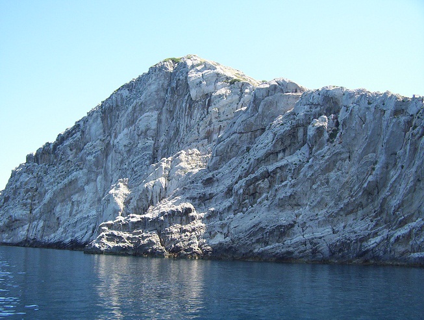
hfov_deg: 47.8
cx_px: 212
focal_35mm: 39
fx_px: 479
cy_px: 160
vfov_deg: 37.0
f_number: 3.84
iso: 100
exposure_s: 1/464
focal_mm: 5.26
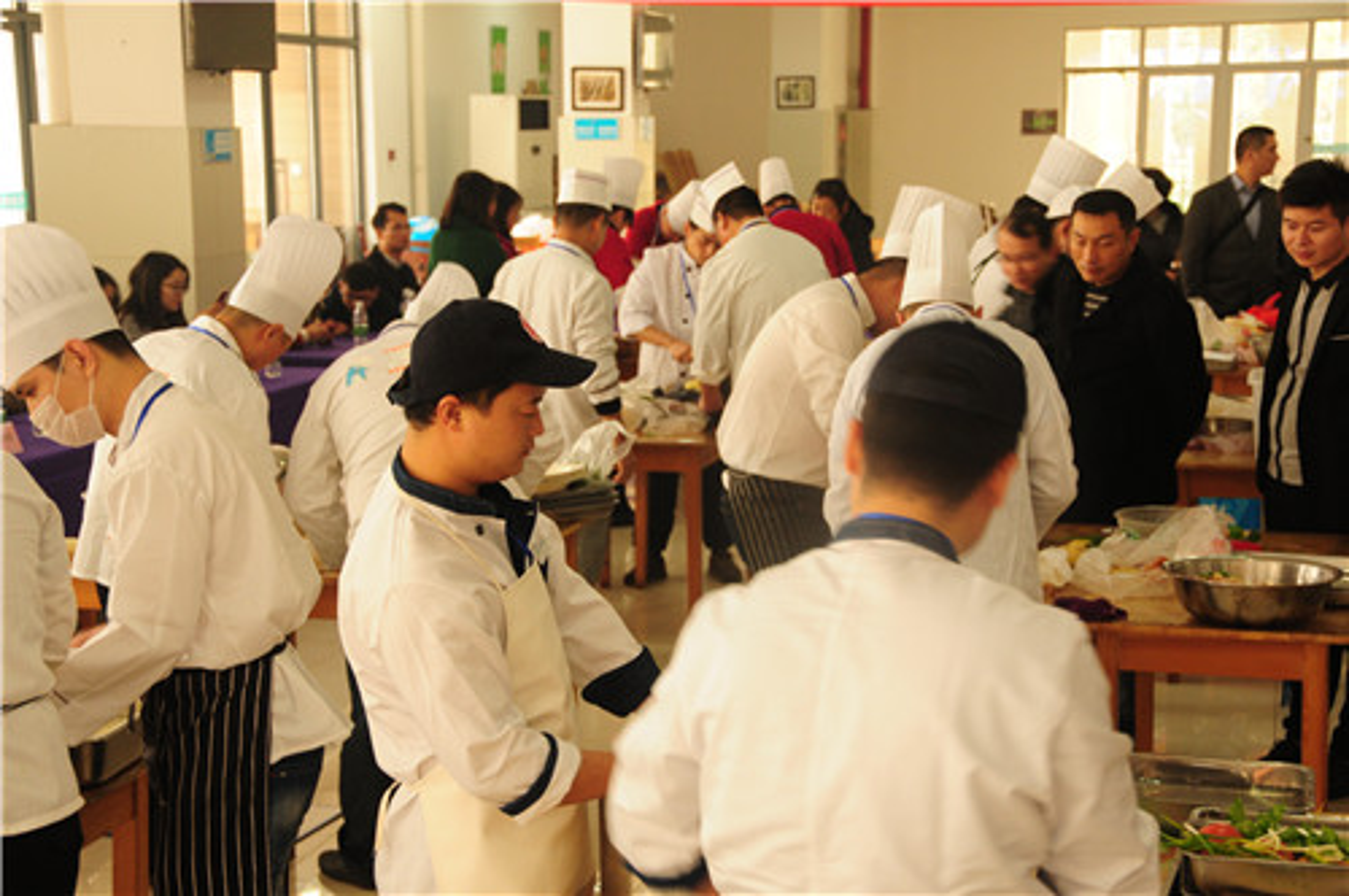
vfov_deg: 19.7
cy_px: 448
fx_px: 2582
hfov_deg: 29.3
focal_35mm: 69
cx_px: 674
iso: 640
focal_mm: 46
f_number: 5
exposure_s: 1/20
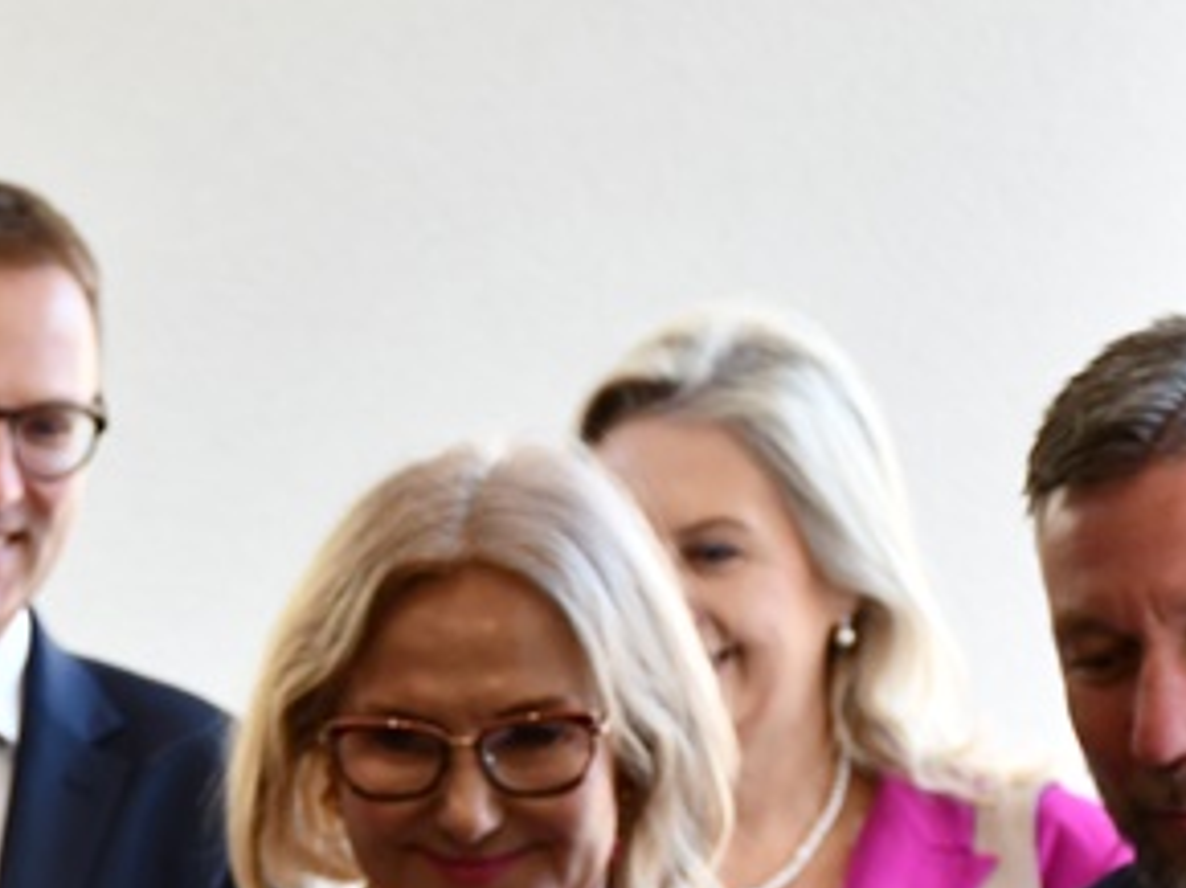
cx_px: 41
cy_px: 992
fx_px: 8182
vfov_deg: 6.2
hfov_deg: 8.3
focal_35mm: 239
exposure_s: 1/200
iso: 800
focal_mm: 48
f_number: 4.5
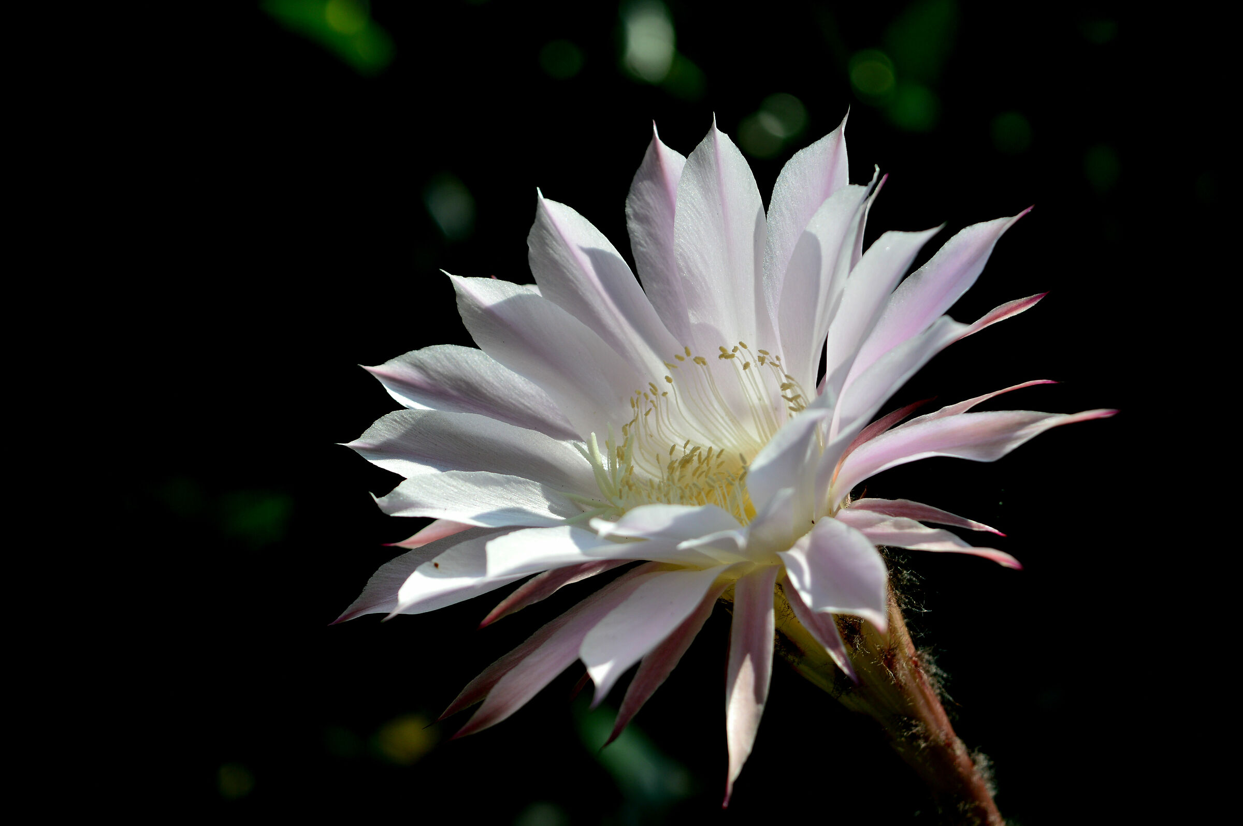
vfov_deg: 16.5
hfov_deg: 24.6
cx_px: 622
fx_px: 2846
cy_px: 413
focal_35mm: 82
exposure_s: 1/640
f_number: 5.6
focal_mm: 55
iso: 100
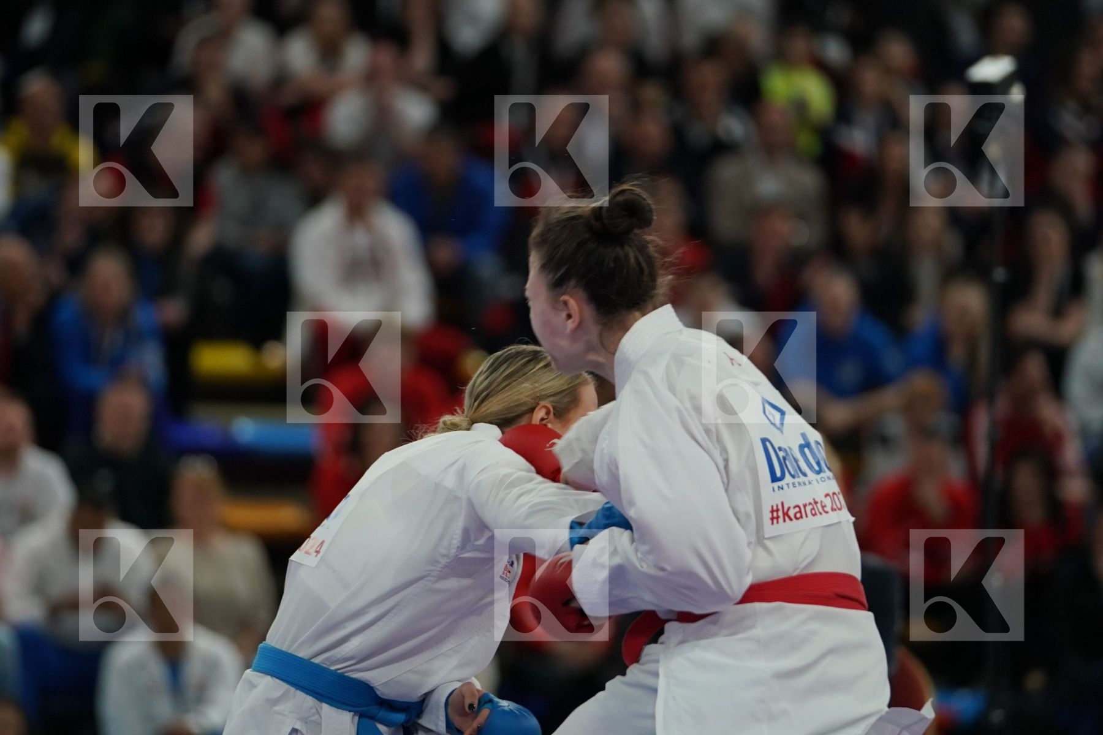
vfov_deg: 5.0
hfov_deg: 7.5
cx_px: 552
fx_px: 8364
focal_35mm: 273
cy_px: 368
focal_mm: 182
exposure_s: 1/1000
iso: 1250
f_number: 2.8
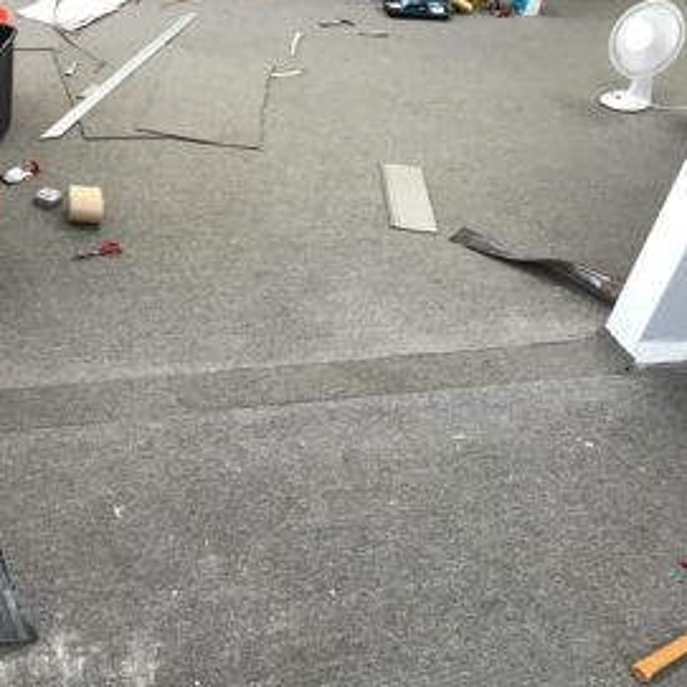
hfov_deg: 41.3
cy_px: 383
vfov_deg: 42.8
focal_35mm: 39
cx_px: 156
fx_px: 876
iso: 32
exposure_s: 1/30
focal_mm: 3.99
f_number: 1.8
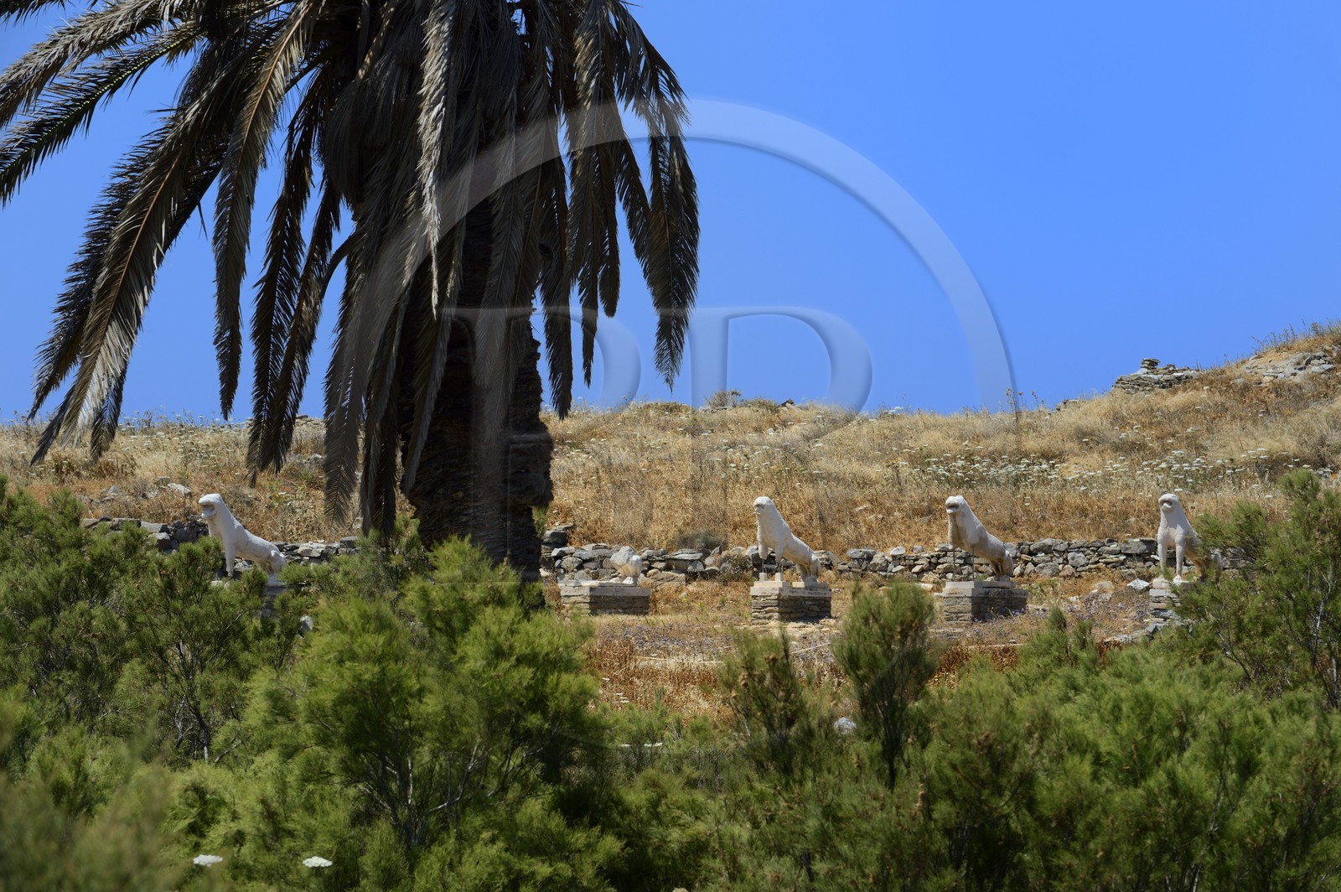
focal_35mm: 180
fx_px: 6699
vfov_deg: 7.6
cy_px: 446
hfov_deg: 11.4
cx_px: 670
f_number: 13
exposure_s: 1/320
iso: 200
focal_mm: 180
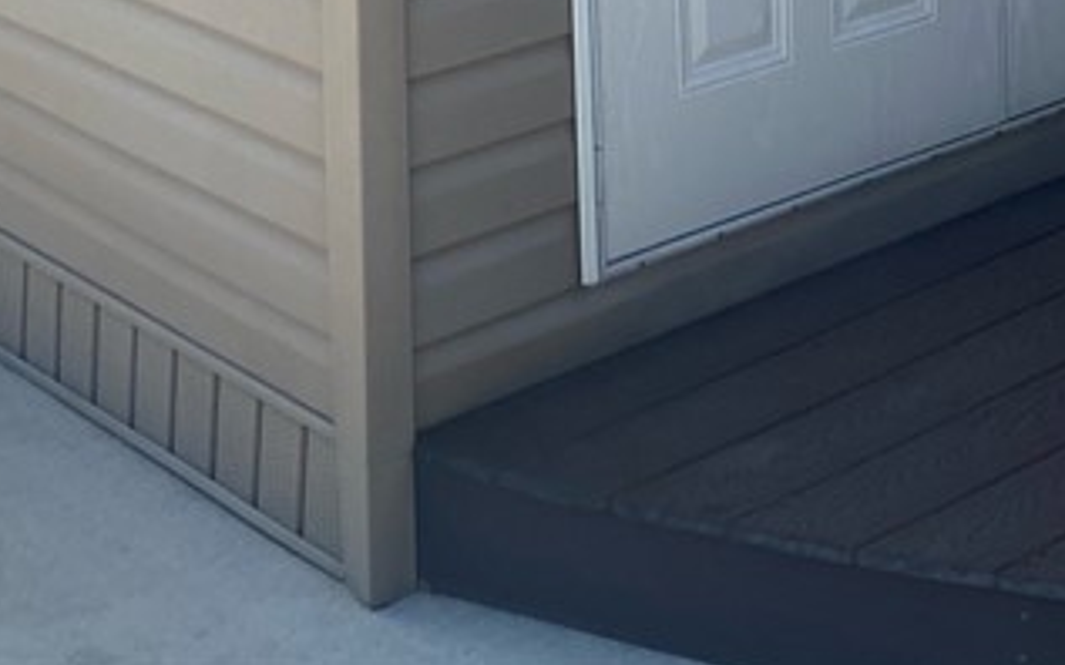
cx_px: 349
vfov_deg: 13.0
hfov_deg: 23.2
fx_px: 2583
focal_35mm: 89
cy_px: -611
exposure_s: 1/2688
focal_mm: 4.25
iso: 32
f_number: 1.8
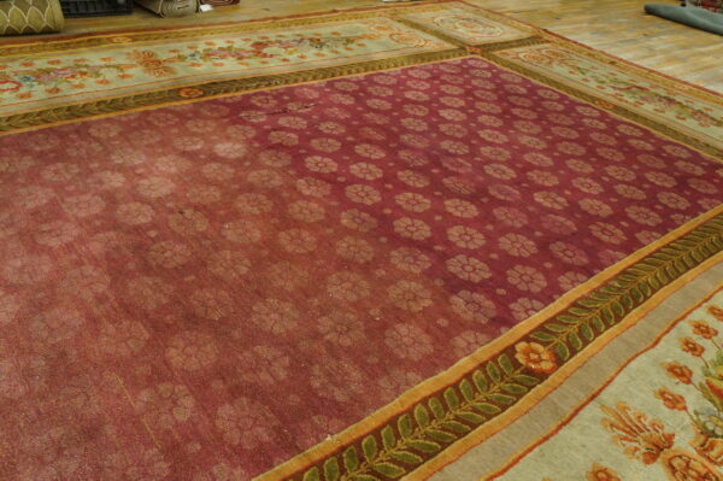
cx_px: 362
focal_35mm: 30
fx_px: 602
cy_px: 240
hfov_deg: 62.0
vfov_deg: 43.5
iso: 3200
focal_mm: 20
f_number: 4
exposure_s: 1/160
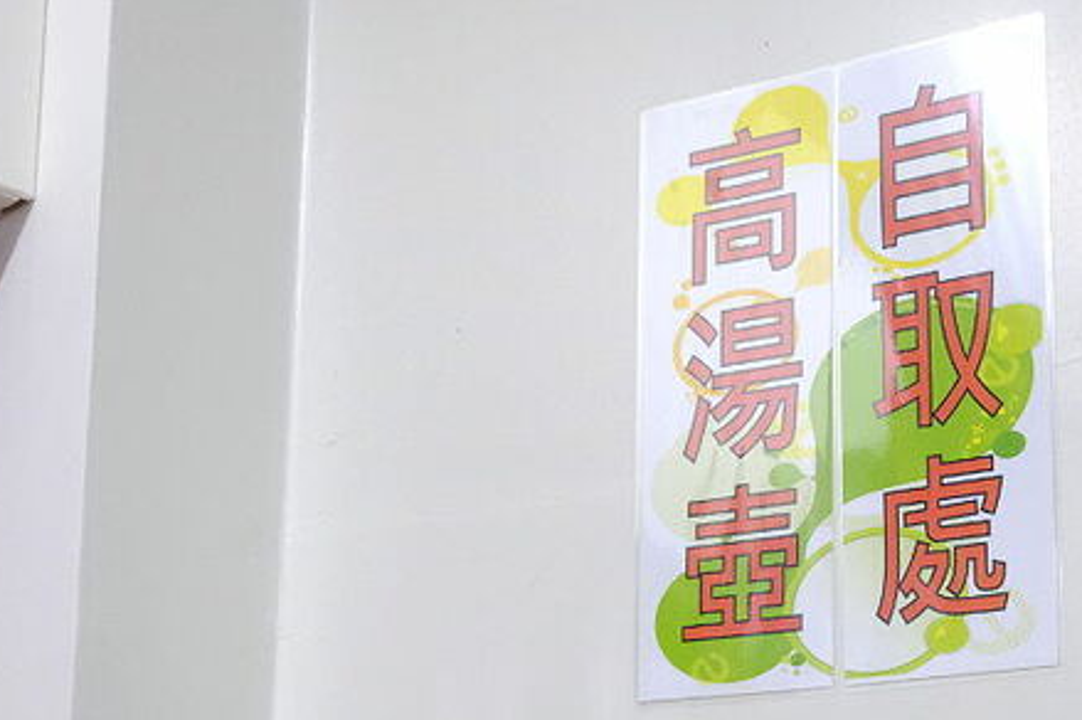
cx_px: 813
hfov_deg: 31.8
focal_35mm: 62
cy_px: 673
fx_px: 1862
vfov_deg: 21.3
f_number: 9
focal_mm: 21.4
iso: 4000
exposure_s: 1/40
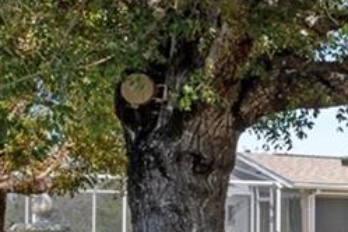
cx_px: 820
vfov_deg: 12.5
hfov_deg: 13.8
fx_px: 1045
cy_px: 226
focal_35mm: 108
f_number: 8
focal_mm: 11.2
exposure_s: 1/400
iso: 100
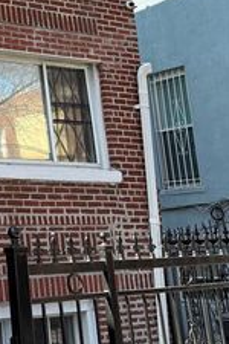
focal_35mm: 74
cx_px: -116
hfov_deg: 16.7
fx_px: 706
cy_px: 27
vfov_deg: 26.3
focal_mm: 6.76
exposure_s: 1/1005
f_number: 1.78
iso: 100
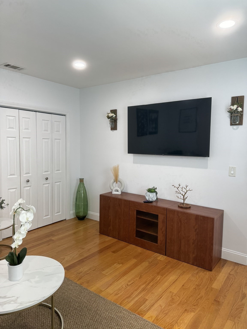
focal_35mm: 24
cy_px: 164
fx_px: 228
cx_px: 124
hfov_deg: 56.8
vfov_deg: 71.6
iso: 100
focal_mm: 6.76
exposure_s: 1/120
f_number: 1.78
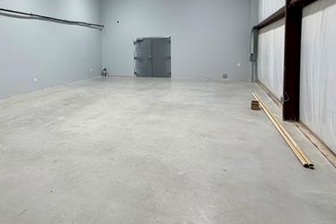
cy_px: 65
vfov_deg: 49.9
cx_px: 106
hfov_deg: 69.0
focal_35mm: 25
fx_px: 233
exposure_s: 1/120
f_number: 2.2
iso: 80
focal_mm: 2.22
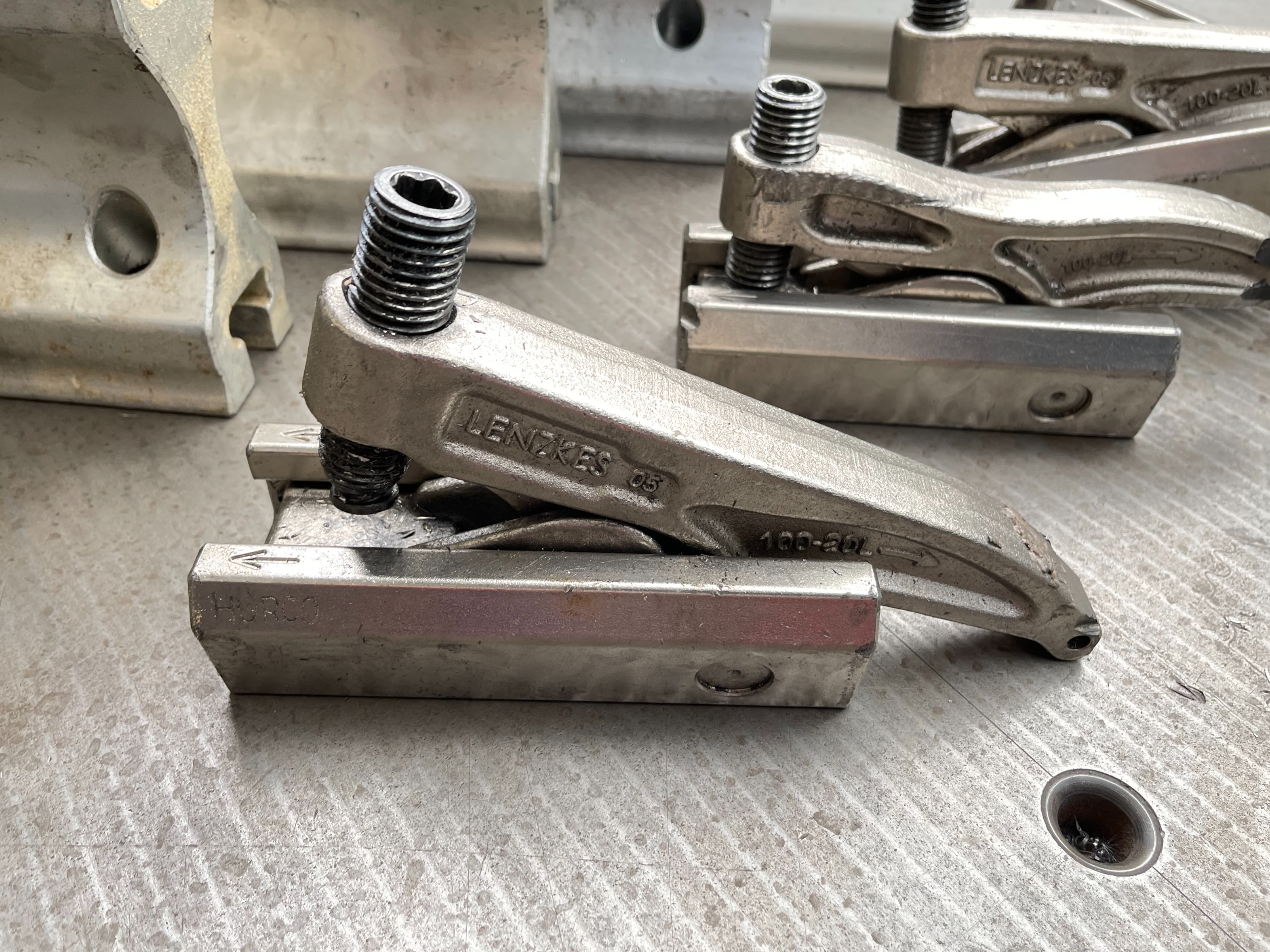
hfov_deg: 65.3
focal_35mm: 27
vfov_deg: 51.4
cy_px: 476
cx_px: 650
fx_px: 991
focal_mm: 5.1
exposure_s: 1/110
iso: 125
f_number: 1.6
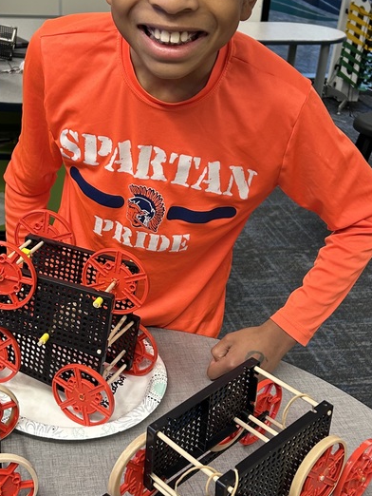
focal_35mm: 51
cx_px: 138
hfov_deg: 28.5
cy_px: 246
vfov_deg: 37.5
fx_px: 730
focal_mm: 5.7
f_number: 1.5
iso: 125
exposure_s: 1/71
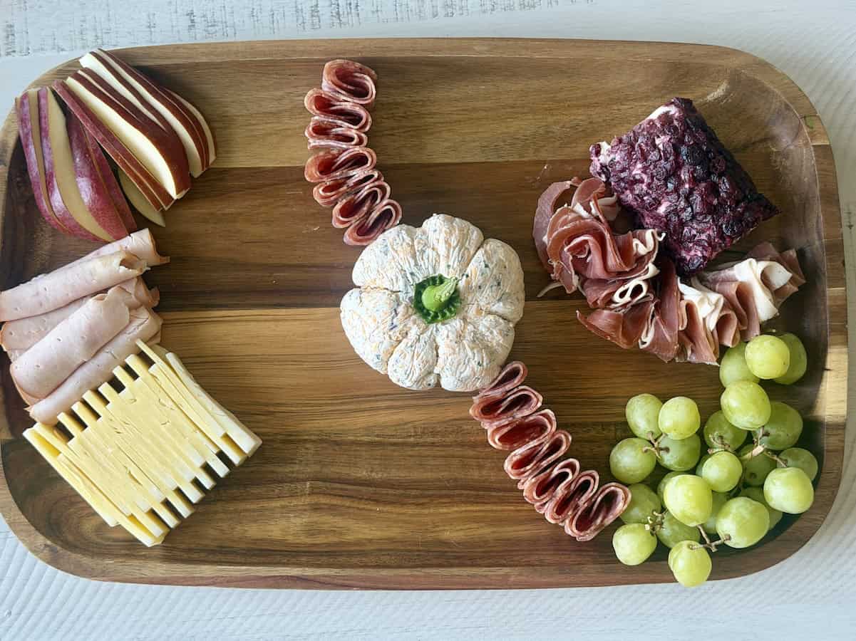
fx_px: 1187
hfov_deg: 39.7
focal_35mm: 48
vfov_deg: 30.3
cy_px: 320
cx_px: 428
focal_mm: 6.8
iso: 160
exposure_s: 1/60
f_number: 1.8
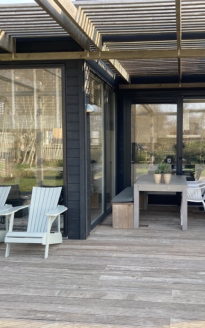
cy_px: 164
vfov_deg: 49.3
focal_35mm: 40
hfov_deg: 31.8
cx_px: 135
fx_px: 358
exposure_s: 1/160
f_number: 1.8
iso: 20
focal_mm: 3.99
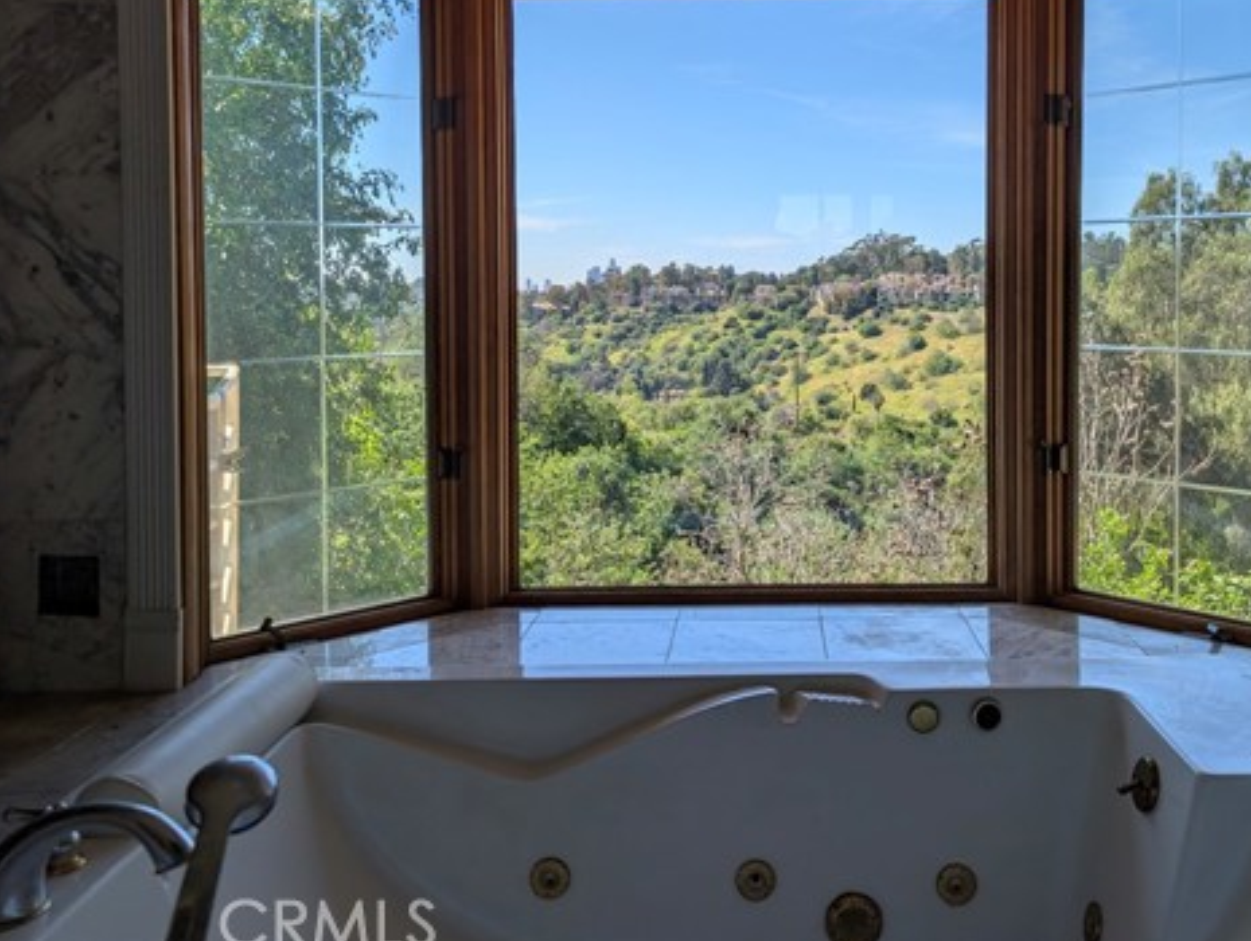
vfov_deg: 42.5
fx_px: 1194
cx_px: 786
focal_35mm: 33
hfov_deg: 54.6
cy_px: 316
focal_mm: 6.9
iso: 21
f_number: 1.68
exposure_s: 1/782
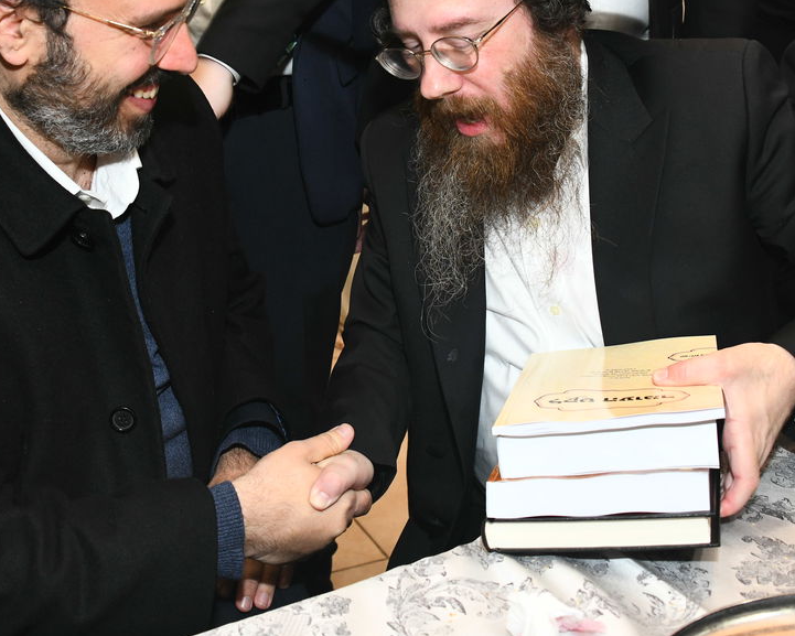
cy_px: 124
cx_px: 333
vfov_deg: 29.0
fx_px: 1200
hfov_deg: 36.6
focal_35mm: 51
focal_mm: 28
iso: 1600
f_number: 5.6
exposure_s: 1/125
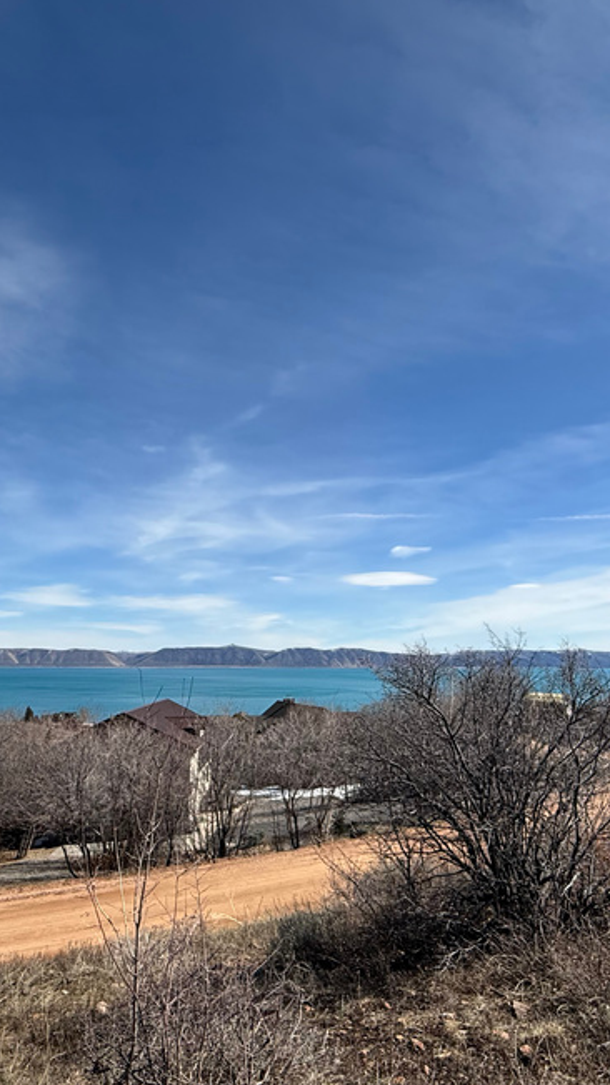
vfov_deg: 76.2
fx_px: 690
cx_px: 370
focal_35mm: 24
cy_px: 590
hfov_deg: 47.4
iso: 50
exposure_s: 1/3663
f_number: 2.2
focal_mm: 2.22
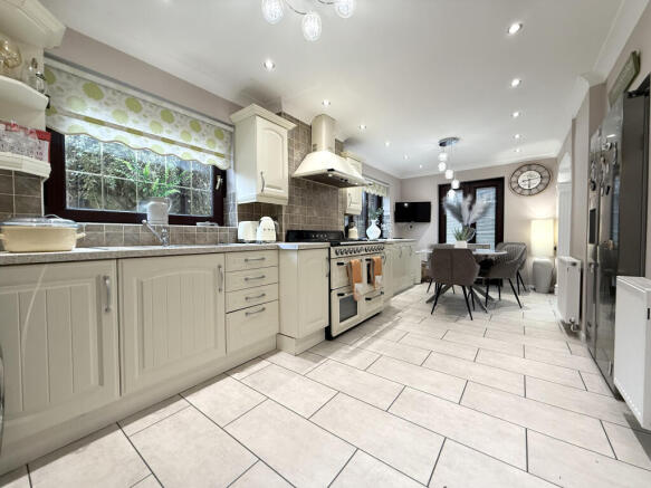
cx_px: 326
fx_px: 263
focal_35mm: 14
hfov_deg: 102.1
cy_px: 244
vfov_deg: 85.7
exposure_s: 1/100
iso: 200
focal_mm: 2.22
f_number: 2.2
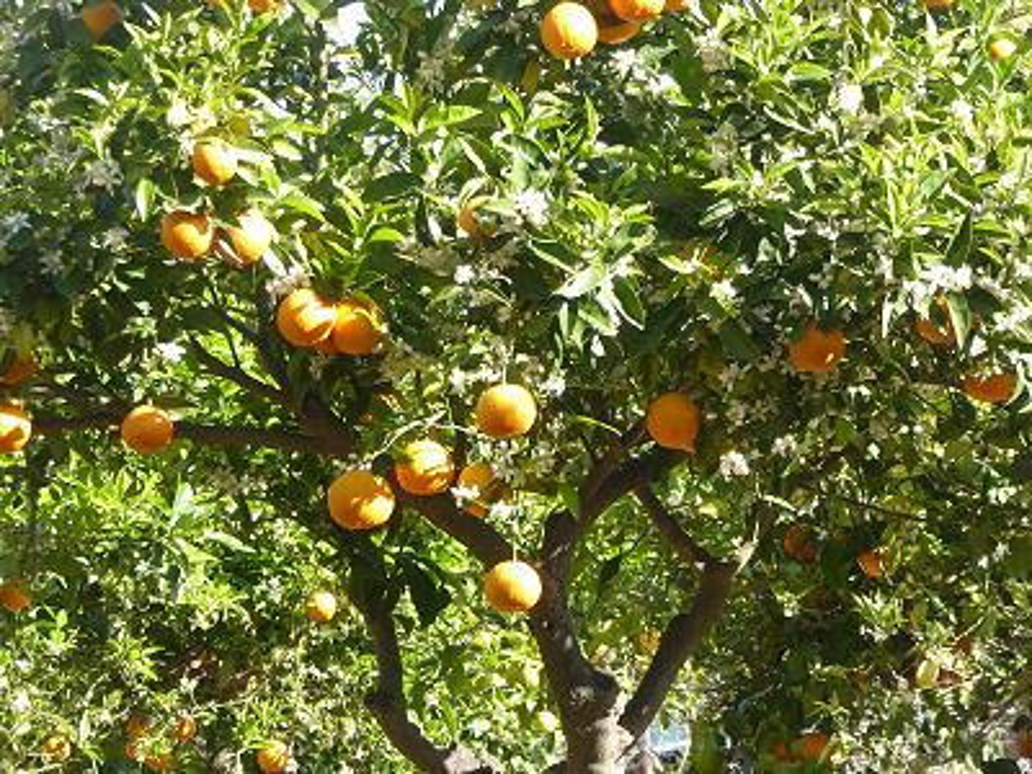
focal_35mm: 257
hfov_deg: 7.7
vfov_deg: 5.8
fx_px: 7662
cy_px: 387
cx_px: 516
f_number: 5.6
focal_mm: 41.4
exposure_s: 1/320
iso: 400
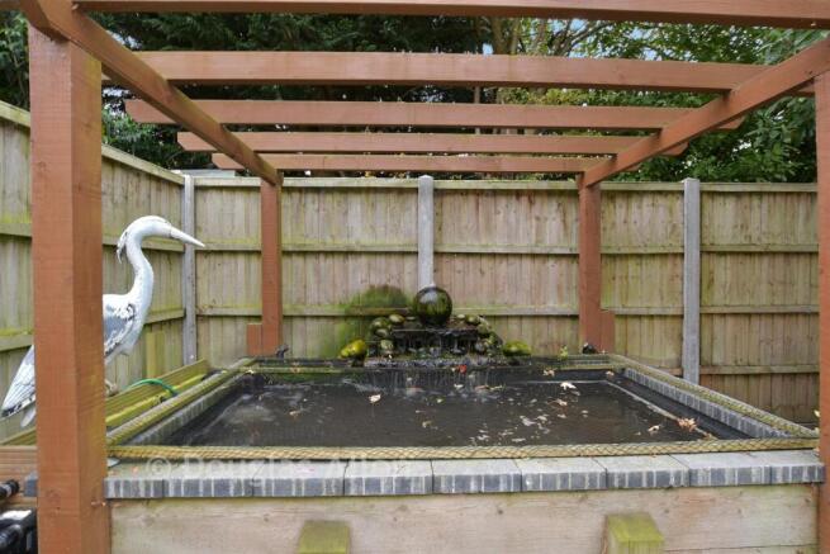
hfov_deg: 93.3
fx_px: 392
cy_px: 277
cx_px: 415
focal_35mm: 17
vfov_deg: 70.5
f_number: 8
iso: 80
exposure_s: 1/13
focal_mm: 11.5
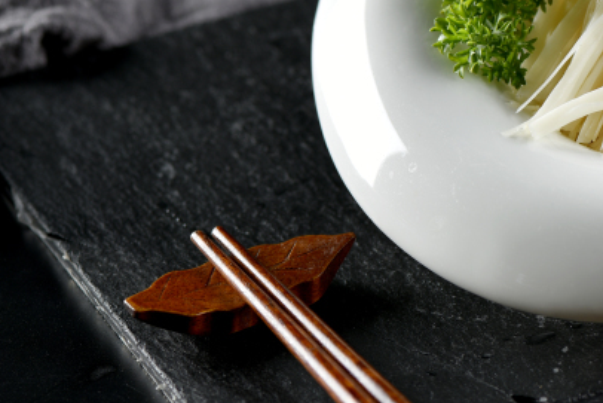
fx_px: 4440
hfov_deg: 7.7
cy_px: -19
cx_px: 590
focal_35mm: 265
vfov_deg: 5.2
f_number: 6.3
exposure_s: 1/125
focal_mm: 105
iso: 40
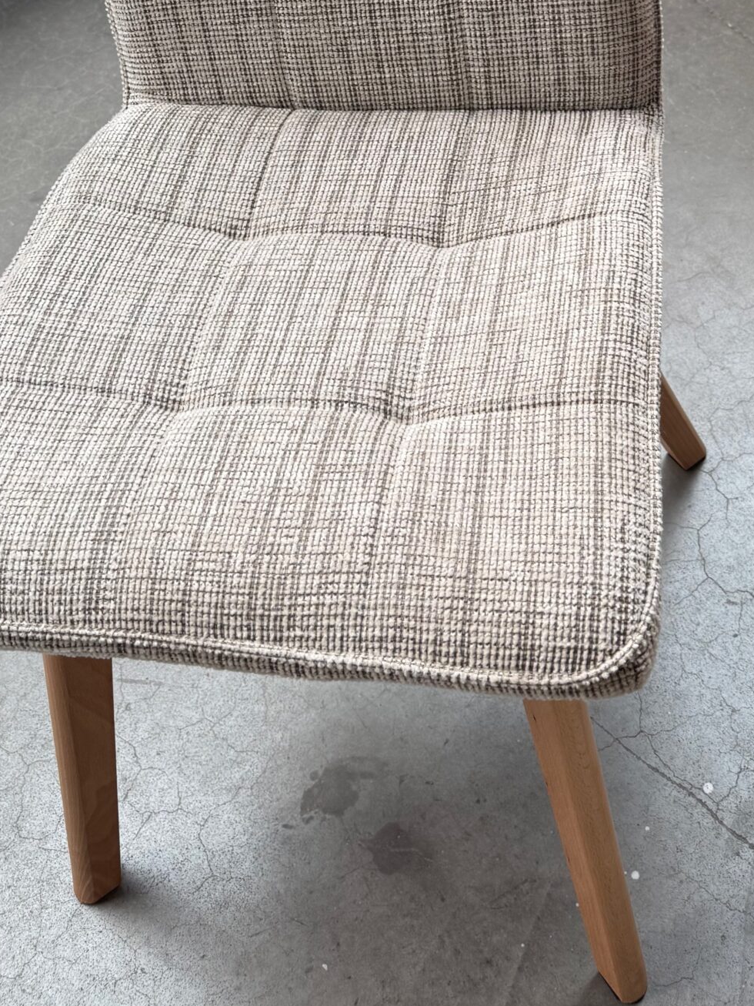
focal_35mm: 47
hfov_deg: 30.9
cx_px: 412
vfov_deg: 37.2
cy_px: 56
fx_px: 1365
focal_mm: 6.76
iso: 64
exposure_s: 1/271
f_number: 1.78
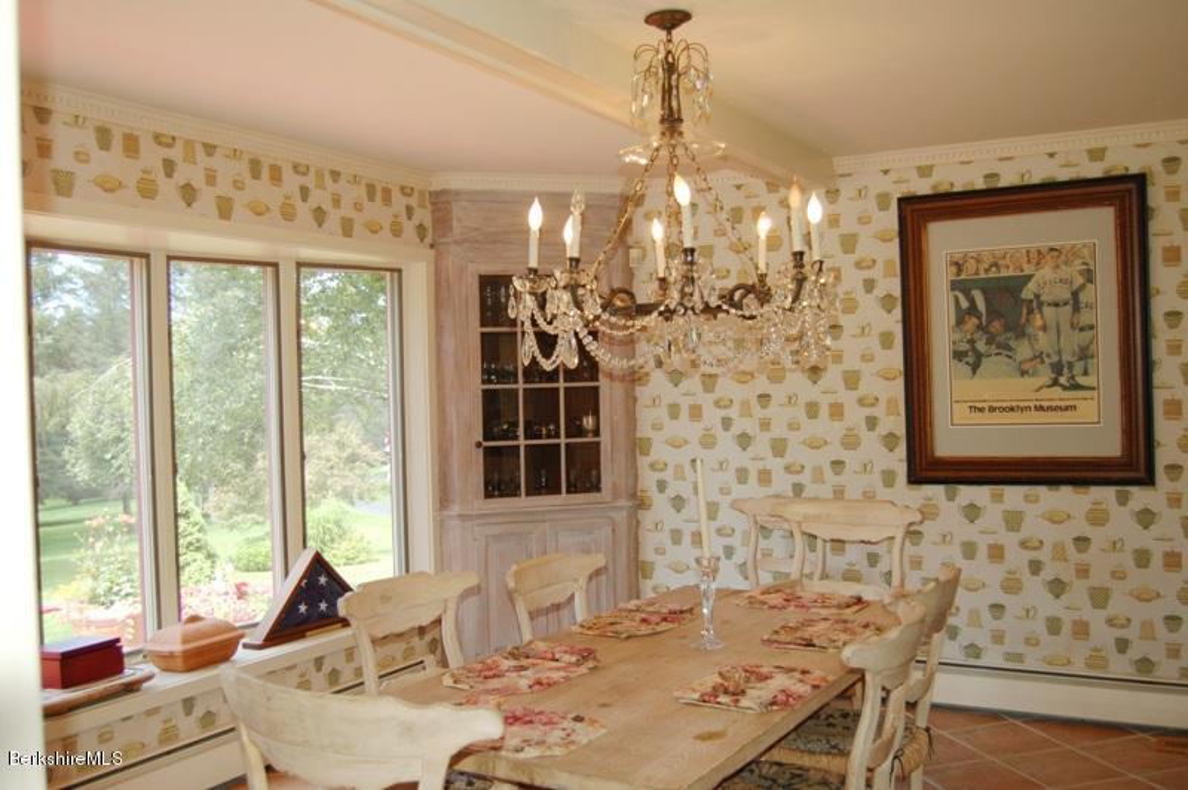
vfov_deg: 38.3
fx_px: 1138
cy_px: 395
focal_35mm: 34
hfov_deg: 55.1
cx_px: 594
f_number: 3.8
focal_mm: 23
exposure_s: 1/200
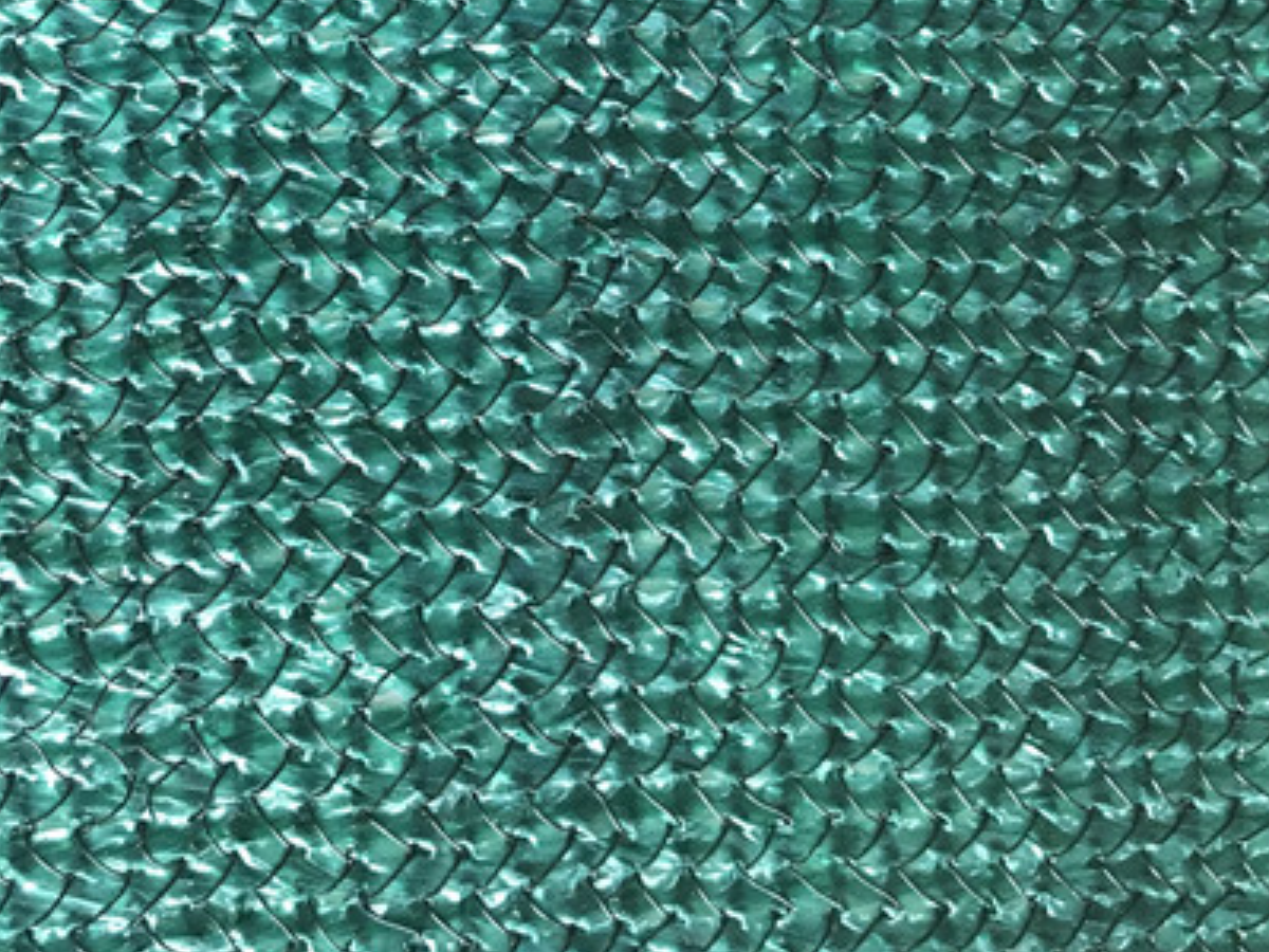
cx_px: 479
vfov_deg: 25.1
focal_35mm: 56
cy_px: 38
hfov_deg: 34.2
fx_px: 2053
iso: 32
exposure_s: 1/33
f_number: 1.8
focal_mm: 3.99
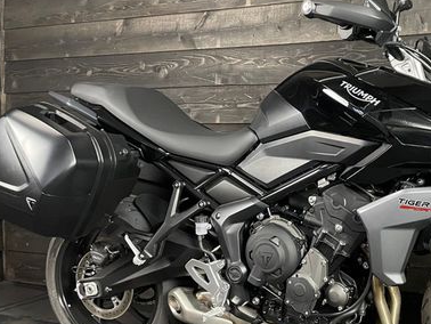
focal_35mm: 44
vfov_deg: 32.9
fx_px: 548
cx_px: 315
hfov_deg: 41.8
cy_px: 168
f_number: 1.6
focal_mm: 4.2
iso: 640
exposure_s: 1/33
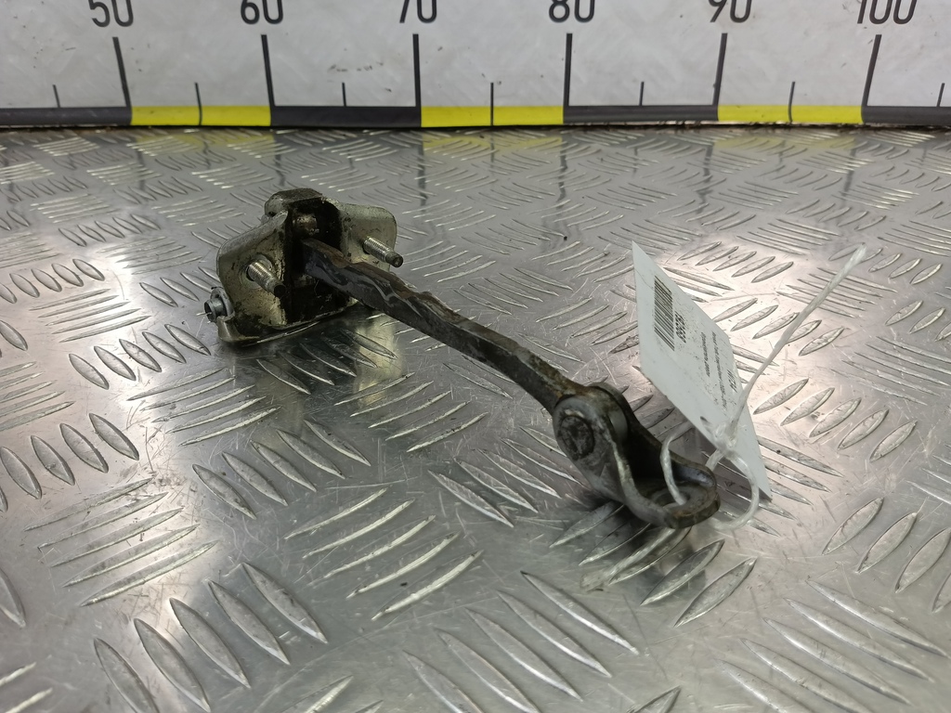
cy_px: 356
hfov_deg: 65.3
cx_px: 476
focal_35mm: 27
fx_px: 742
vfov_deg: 51.4
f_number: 1.6
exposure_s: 1/100
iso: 153
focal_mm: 4.11
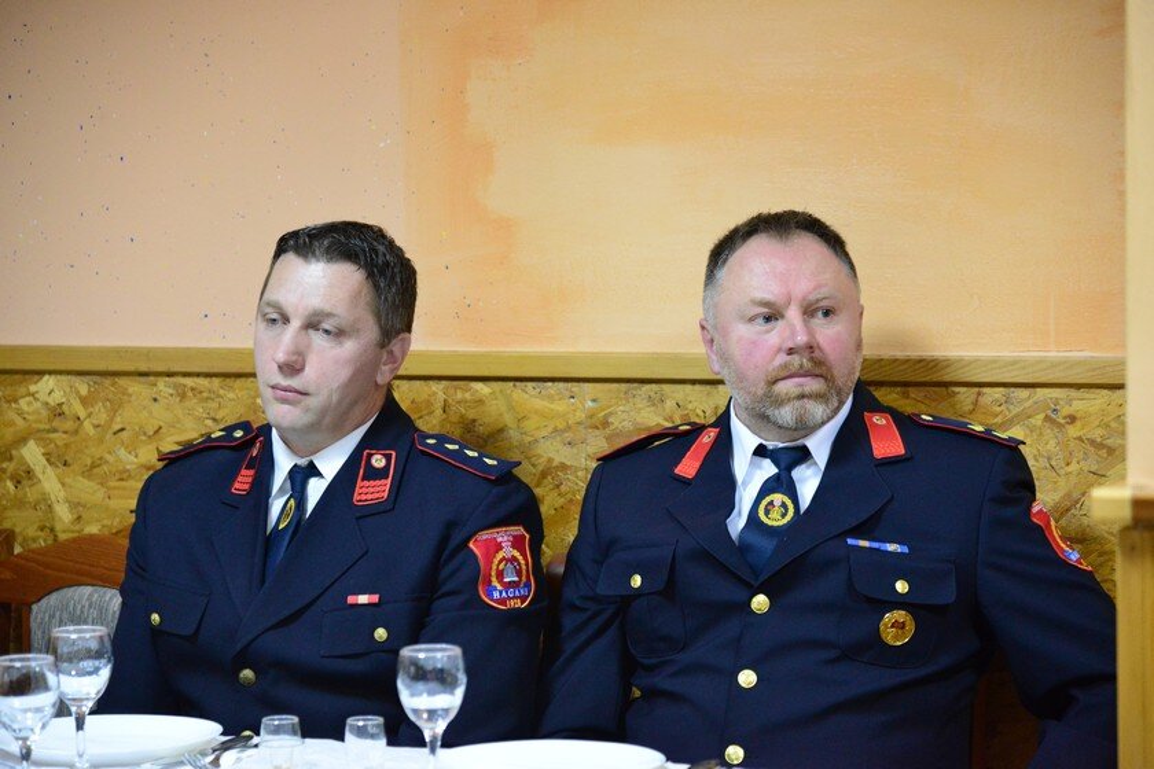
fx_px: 3846
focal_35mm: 120
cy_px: 384
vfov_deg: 11.4
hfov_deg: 17.1
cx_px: 577
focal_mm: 120
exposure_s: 1/60
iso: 6400
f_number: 4
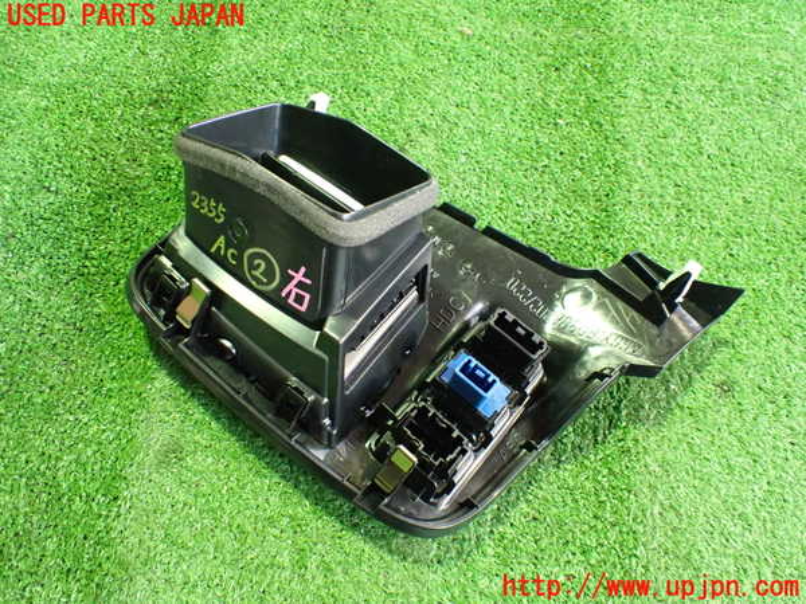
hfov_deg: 60.0
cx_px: 403
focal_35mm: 30
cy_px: 302
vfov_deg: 46.8
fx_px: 699
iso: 1000
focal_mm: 5.4
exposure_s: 1/30
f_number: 2.3
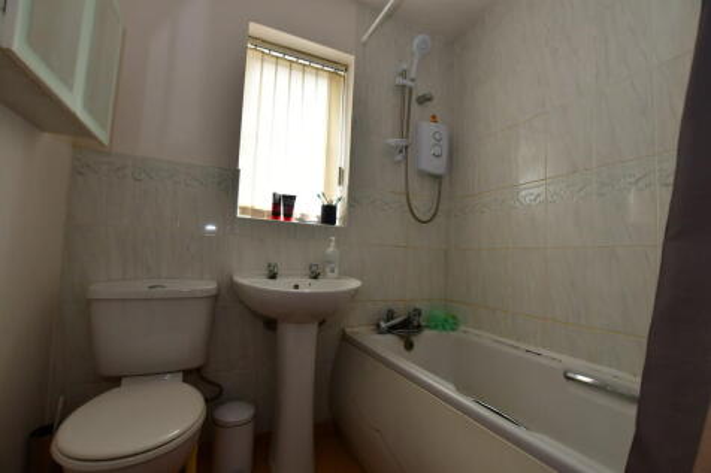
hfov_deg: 100.4
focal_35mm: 15
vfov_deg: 77.3
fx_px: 296
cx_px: 356
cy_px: 236
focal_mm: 10
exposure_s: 1/60
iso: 400
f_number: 5
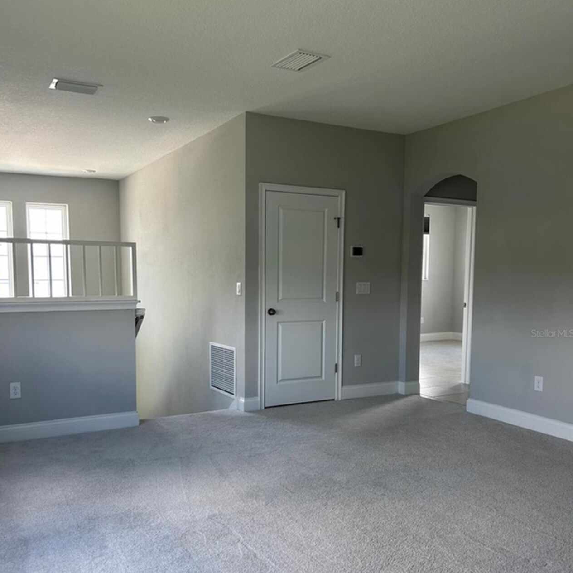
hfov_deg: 52.5
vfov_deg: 52.3
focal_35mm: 31
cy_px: 333
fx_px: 581
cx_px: 287
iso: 64
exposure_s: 1/120
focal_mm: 5.7
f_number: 1.5
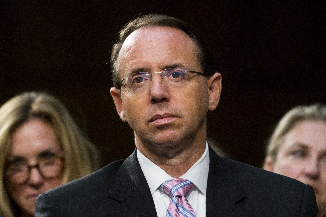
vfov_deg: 3.4
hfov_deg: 5.2
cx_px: 163
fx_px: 3622
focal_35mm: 400
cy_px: 108
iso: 4000
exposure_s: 1/250
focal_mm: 400
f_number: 5.6
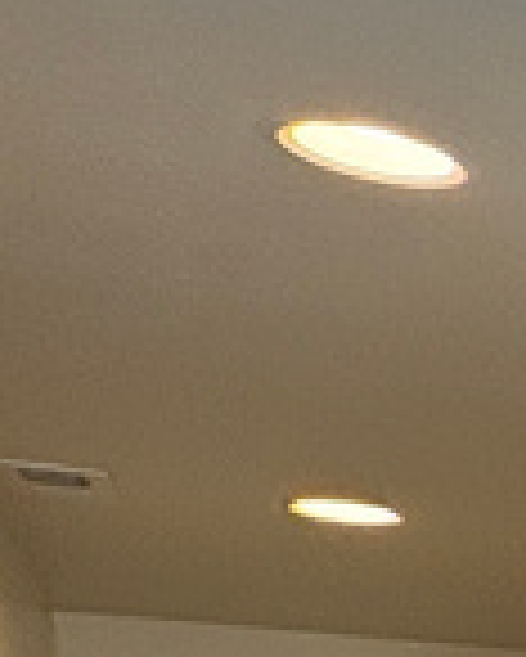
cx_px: 2050
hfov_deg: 8.5
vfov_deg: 17.3
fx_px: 1866
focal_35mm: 96
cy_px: 1071
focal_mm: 2.22
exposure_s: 1/120
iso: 100
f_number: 2.2
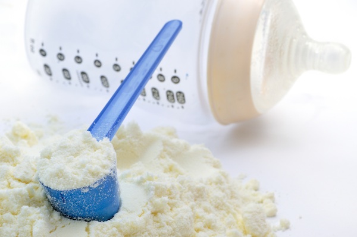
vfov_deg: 10.1
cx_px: 178
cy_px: 118
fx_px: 1338
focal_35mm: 135
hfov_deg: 15.2
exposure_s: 1/250
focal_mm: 90
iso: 200
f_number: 20
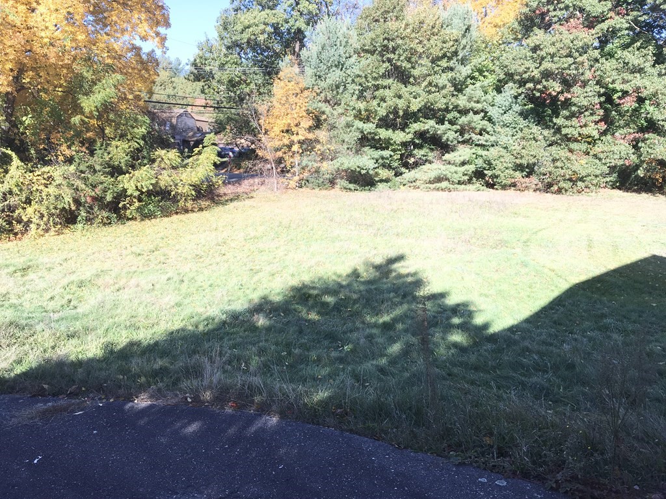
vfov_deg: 48.2
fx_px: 558
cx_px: 333
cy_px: 250
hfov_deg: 61.7
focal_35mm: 29
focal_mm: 4.15
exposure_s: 1/641
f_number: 2.2
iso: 25
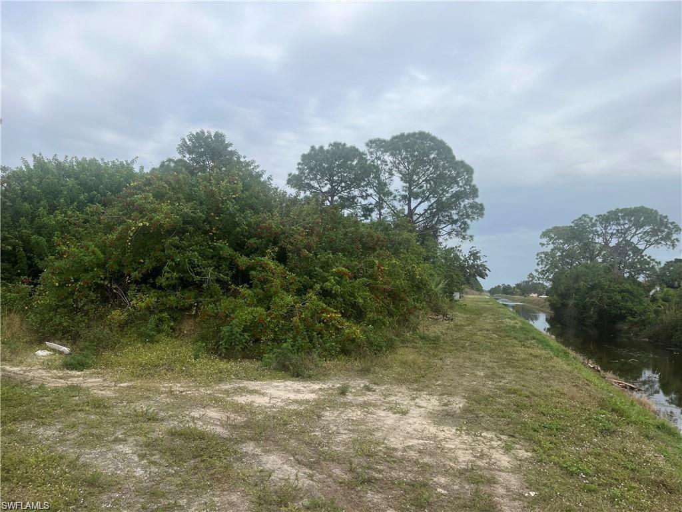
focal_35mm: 26
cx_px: 341
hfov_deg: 67.3
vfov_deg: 53.1
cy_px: 256
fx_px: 512
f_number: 1.6
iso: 50
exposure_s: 1/2463
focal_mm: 5.1
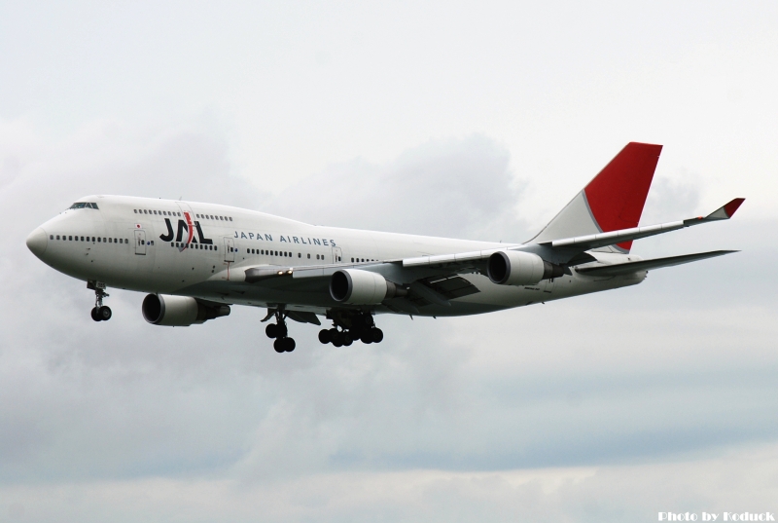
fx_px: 8446
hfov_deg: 5.3
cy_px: 262
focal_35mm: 390
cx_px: 389
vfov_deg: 3.5
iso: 200
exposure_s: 1/1000
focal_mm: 260
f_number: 6.3
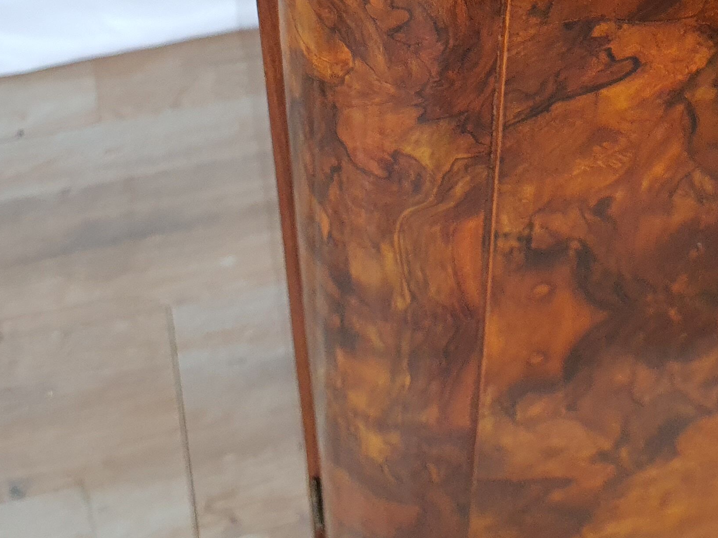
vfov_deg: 21.3
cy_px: -110
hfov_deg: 30.0
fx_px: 1328
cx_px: 481
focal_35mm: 64
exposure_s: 1/100
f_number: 1.5
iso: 200
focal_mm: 4.3
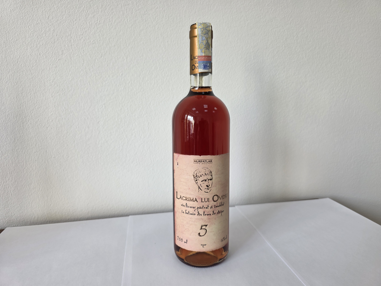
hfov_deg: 73.9
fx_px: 253
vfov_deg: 58.9
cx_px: 190
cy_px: 143
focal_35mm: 23
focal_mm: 6.3
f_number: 1.7
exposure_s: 1/100
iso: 40
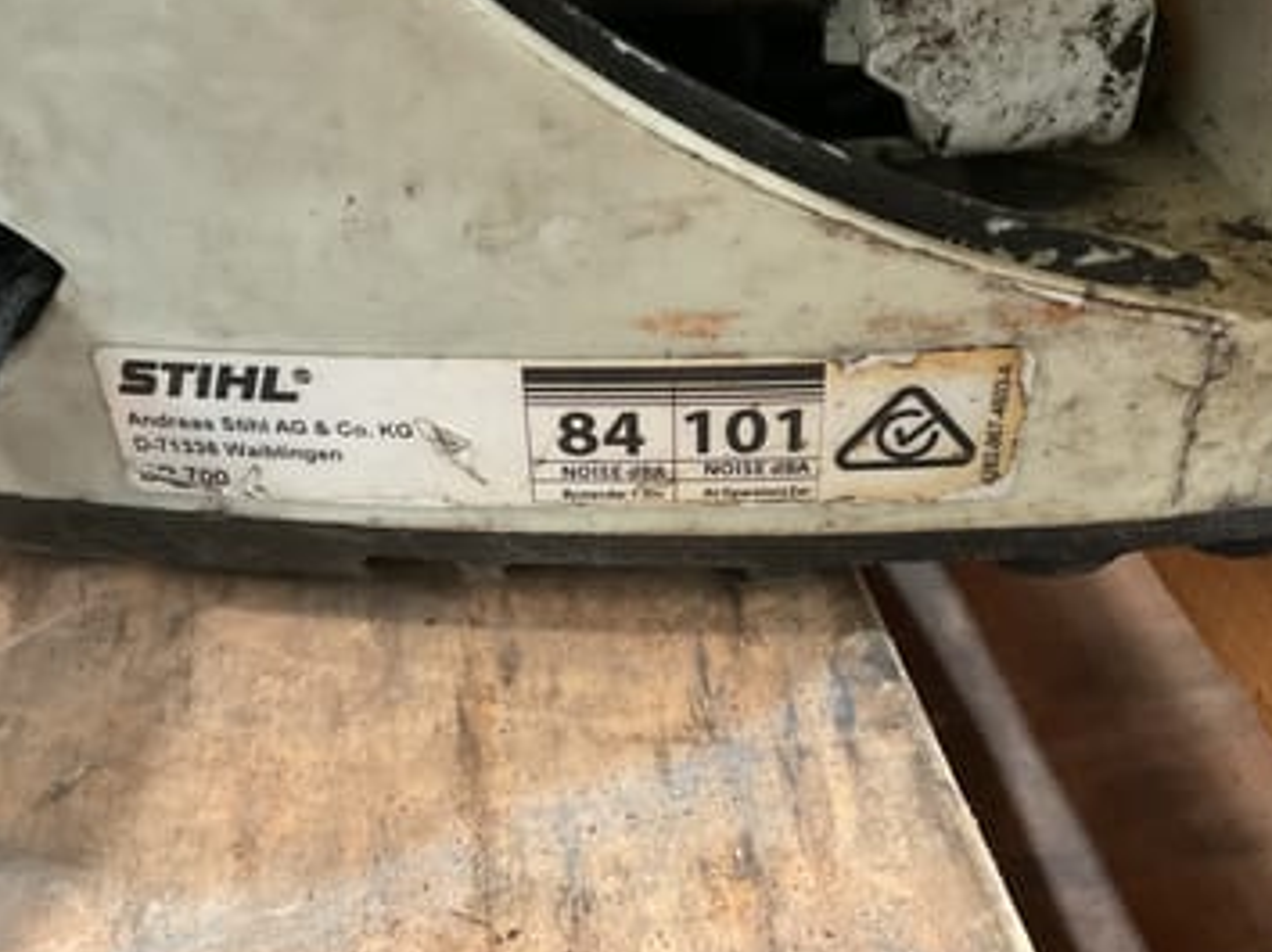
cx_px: 604
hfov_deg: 45.8
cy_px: 458
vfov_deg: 35.1
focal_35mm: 41
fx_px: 1506
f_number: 1.8
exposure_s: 1/33
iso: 320
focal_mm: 3
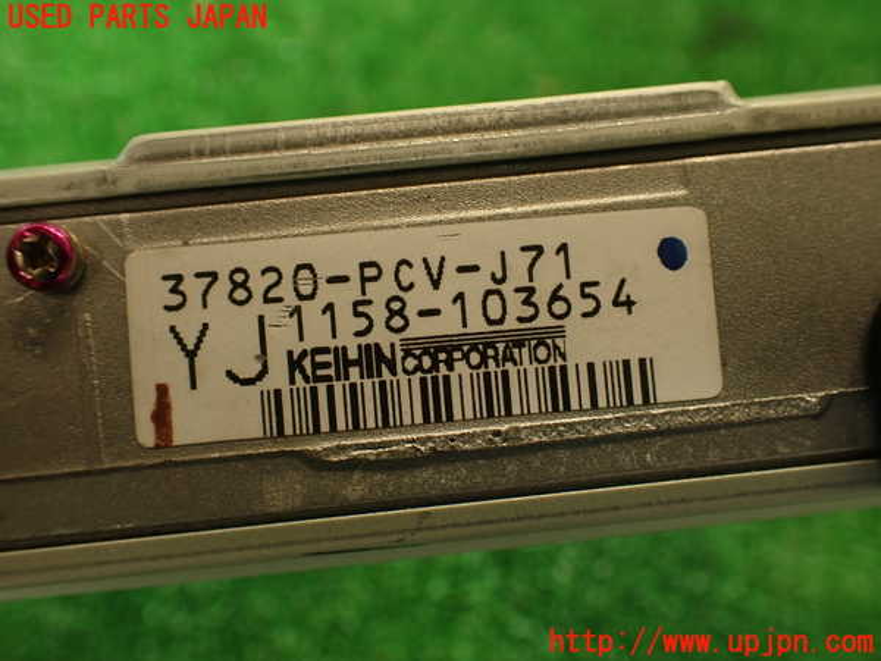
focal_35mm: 32
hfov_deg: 56.8
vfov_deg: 44.2
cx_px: 440
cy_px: 330
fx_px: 814
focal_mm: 5.79
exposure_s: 1/50
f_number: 2.4
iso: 200
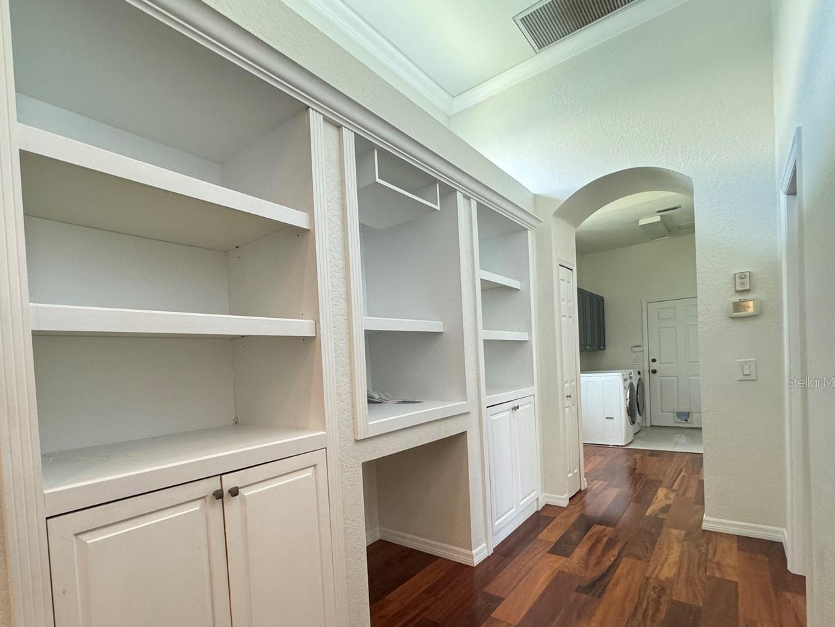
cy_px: 382
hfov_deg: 86.0
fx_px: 434
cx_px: 313
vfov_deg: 70.7
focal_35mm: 18
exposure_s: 1/120
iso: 250
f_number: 2.2
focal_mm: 2.22
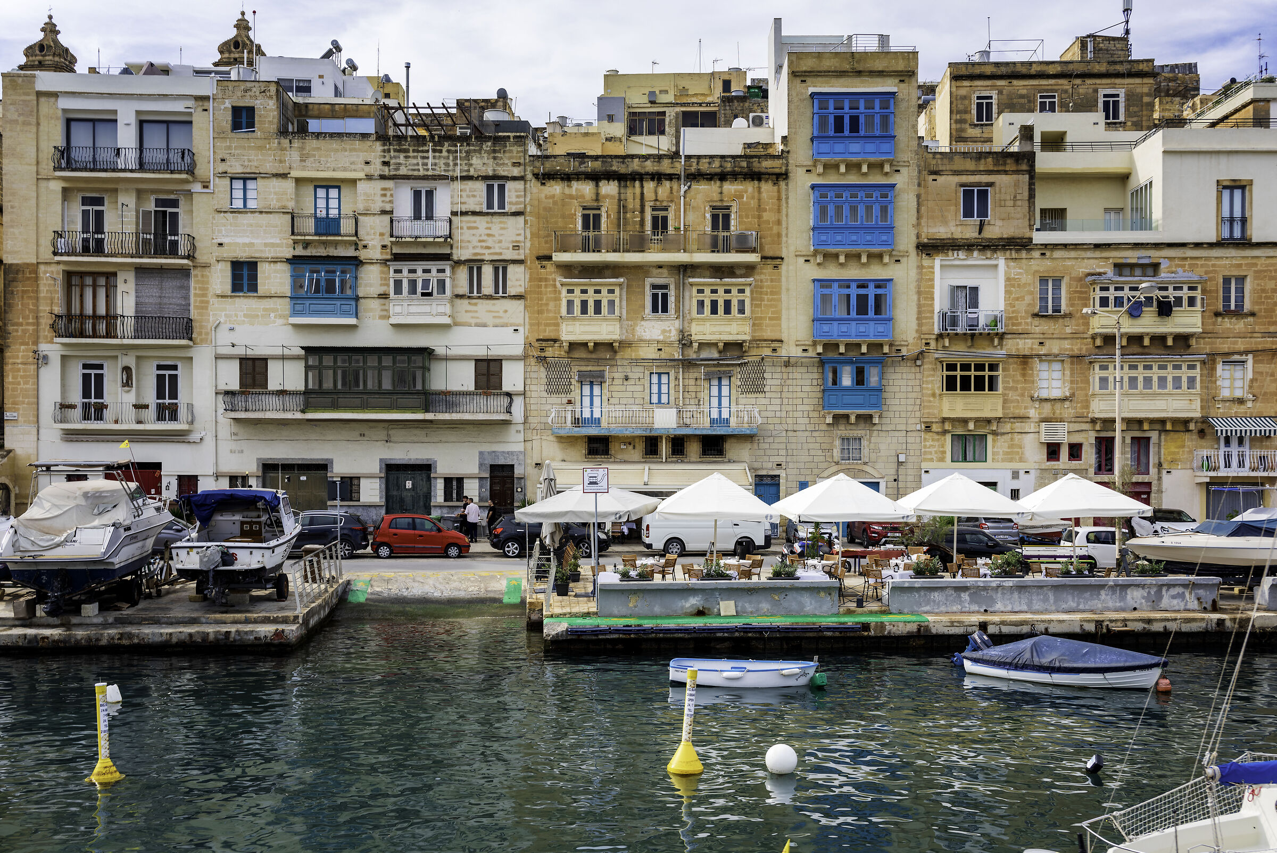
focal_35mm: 35
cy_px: 426
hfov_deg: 54.4
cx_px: 638
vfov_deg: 37.9
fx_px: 1242
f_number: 6.3
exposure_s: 1/125
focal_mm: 35
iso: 64
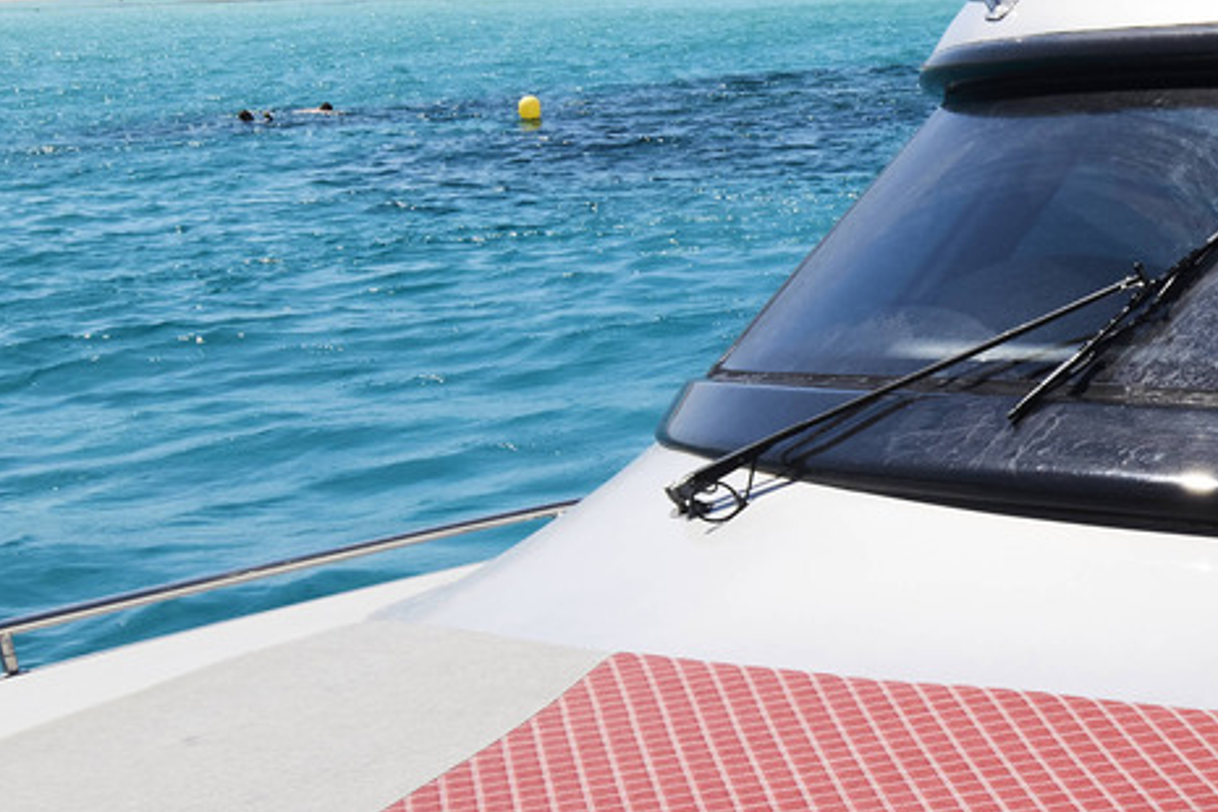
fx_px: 2436
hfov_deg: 25.0
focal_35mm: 72
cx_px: 1501
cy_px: 524
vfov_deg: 18.9
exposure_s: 1/320
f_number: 4.8
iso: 200
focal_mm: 16
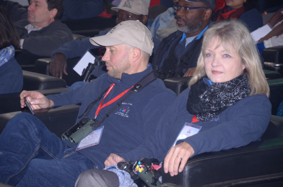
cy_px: 94
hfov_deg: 13.1
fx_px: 1236
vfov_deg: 8.7
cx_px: 142
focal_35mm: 158
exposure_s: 1/125
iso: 640
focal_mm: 105
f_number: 5.6
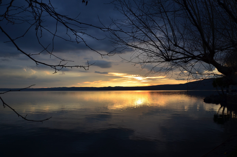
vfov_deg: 47.7
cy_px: 78
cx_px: 118
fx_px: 177
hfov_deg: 67.5
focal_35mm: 27
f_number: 8
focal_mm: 18
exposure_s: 1/125
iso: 100
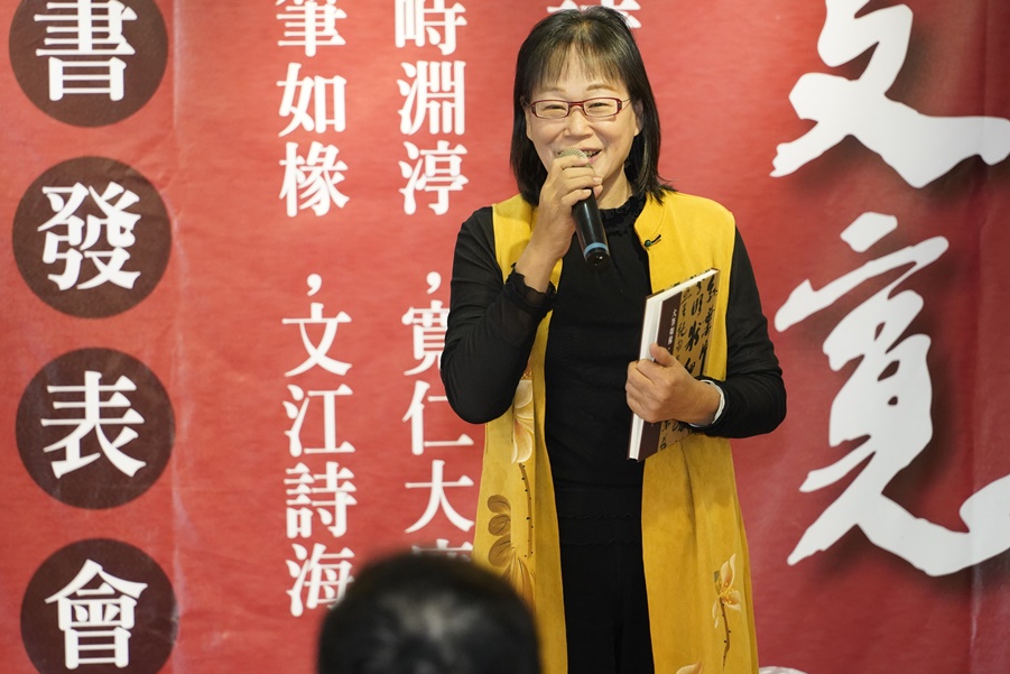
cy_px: 310
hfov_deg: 9.3
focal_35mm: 222
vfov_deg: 6.2
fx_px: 6229
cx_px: 504
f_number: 5.6
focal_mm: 200
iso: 6400
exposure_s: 1/250
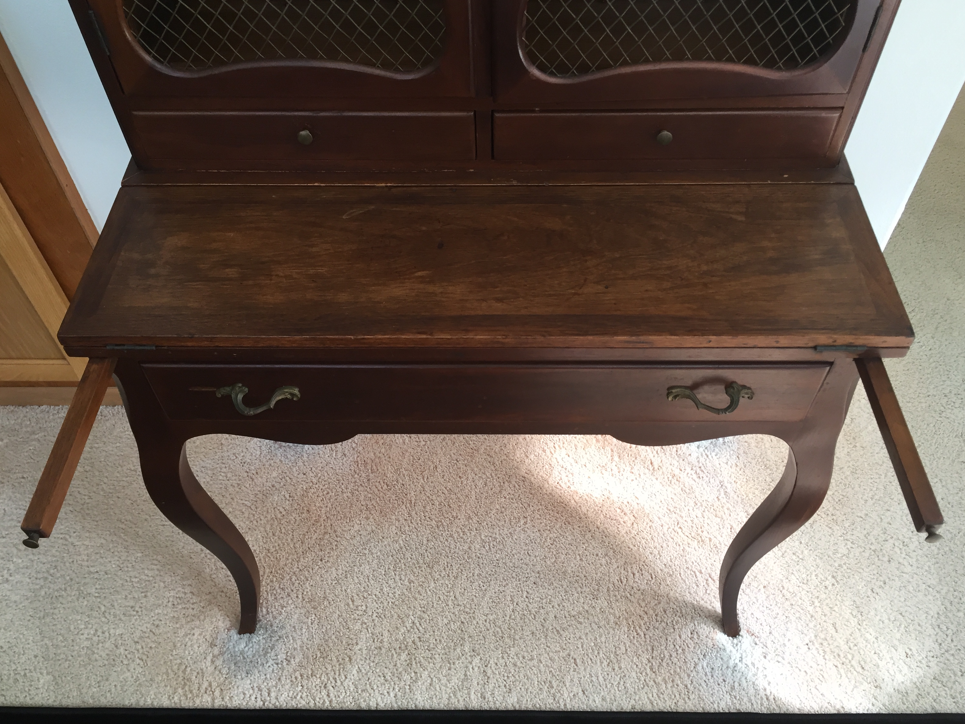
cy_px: 364
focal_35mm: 30
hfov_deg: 60.0
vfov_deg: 46.8
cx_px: 483
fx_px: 836
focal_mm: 4.15
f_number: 2.2
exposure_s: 1/30
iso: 32
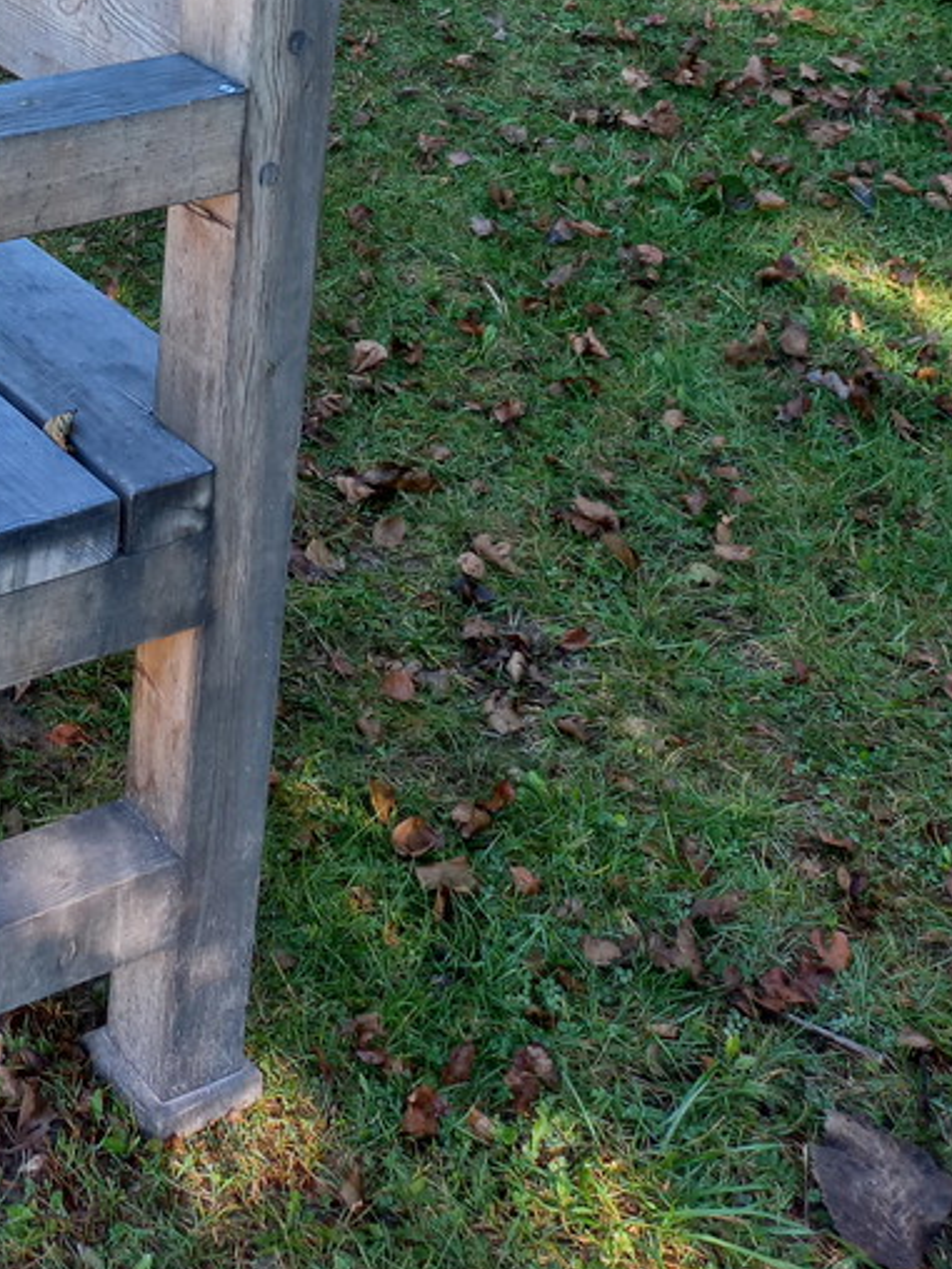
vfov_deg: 27.4
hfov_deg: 21.6
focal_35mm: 63
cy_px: -220
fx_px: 2310
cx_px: -195
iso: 32
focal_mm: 4.6
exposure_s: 1/100
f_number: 1.8
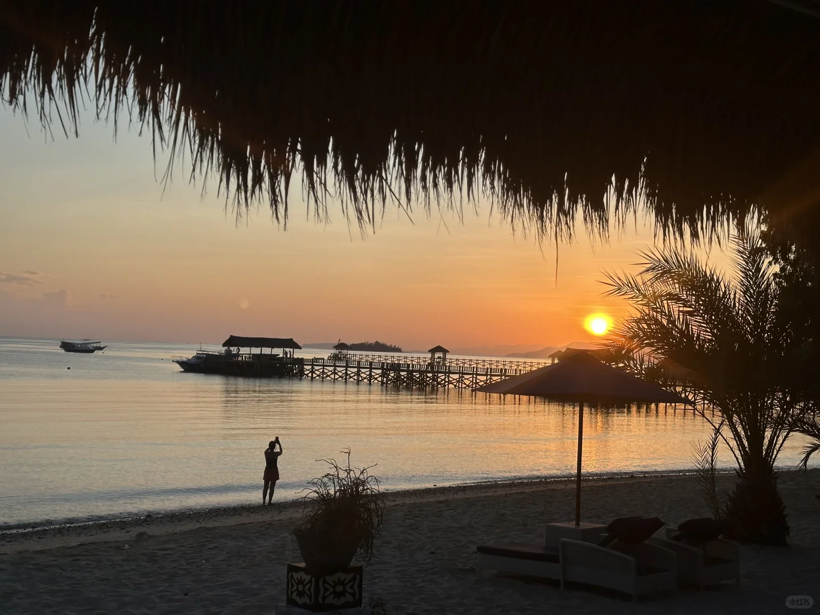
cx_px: 410
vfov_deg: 30.3
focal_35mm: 48
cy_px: 308
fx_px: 1137
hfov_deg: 39.7
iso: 64
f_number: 1.78
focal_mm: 6.86
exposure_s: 1/5000
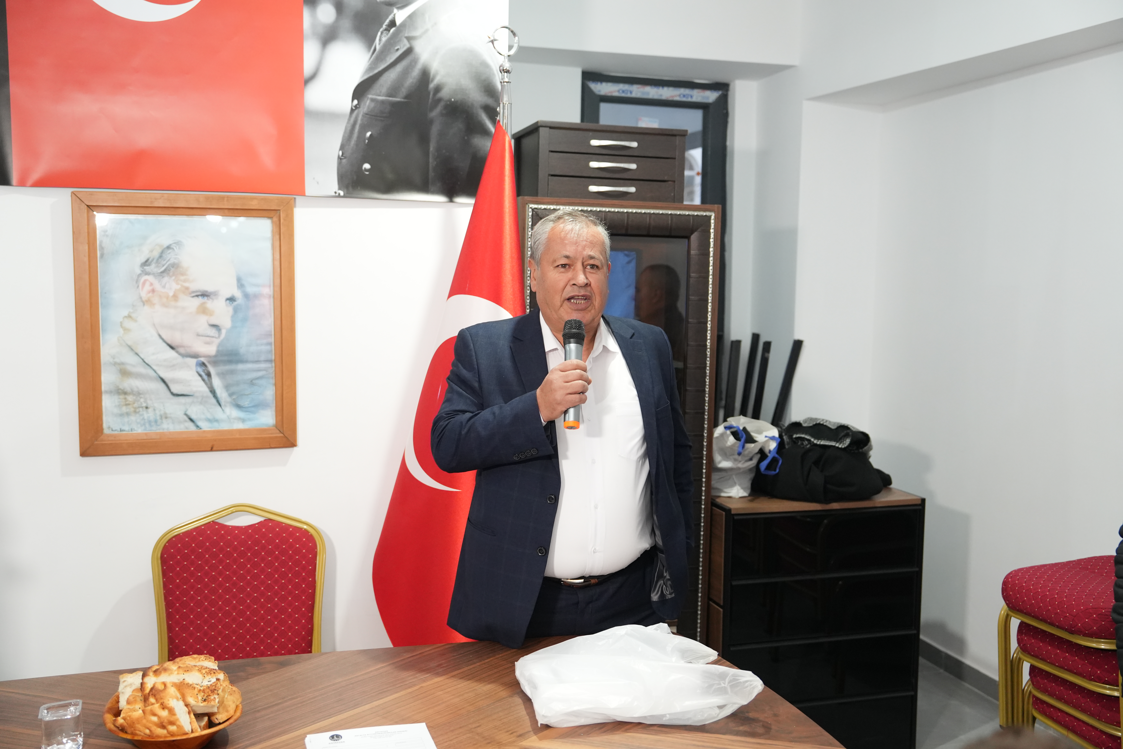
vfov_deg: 37.9
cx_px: 562
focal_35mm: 35
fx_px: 1092
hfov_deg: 54.4
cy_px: 374
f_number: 2.8
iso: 3200
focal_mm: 35
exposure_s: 1/100
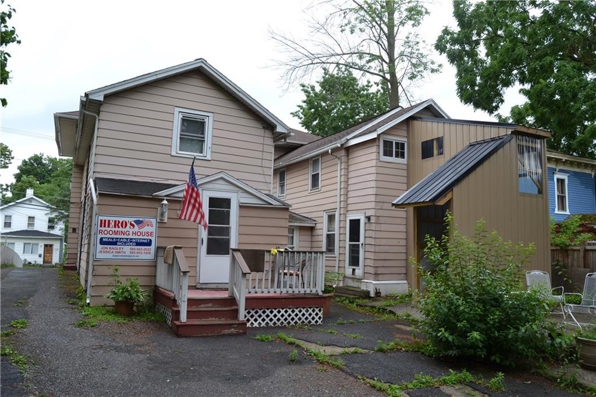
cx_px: 298
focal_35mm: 27
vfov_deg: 47.9
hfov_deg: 67.4
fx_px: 447
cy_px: 198
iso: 100
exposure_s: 1/200
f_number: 7.1
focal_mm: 18
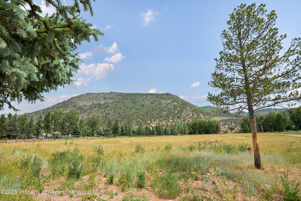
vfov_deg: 70.4
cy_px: 100
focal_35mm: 17
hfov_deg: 93.3
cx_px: 150
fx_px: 142
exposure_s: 1/1000
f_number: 7.1
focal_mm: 17
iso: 500
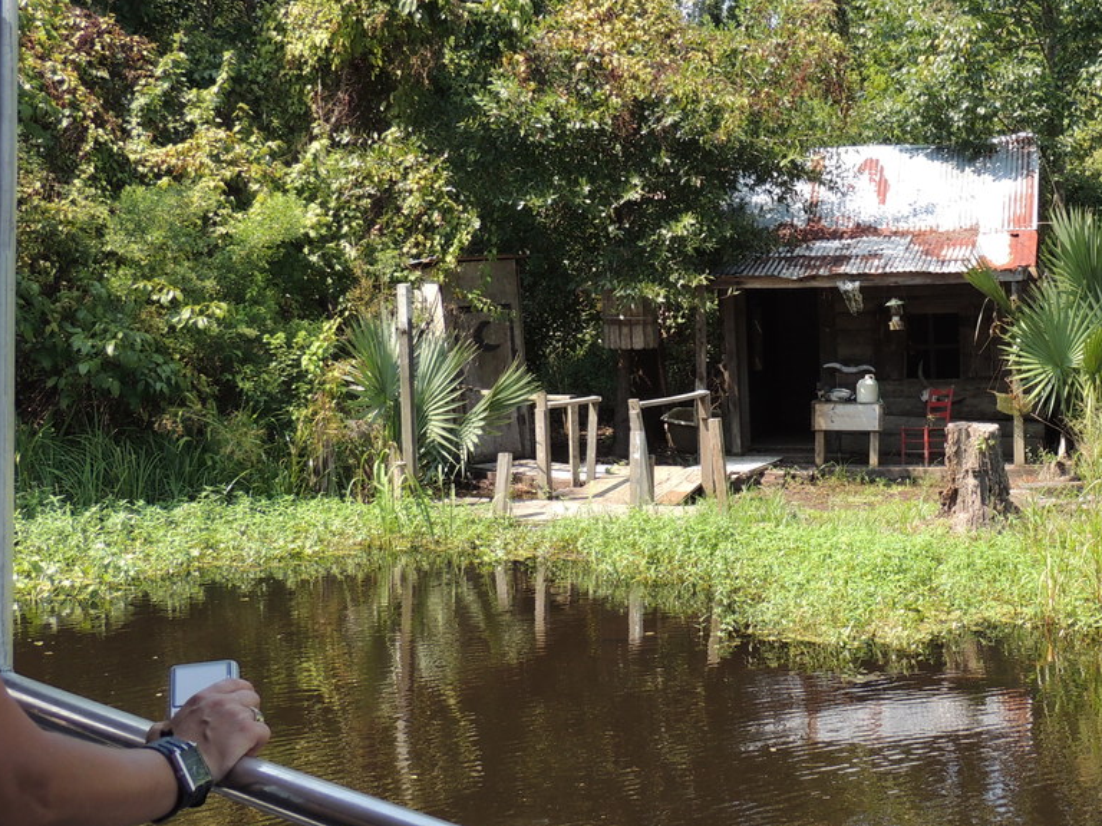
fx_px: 1751
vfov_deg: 26.5
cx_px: 877
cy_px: 343
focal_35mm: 55
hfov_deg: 33.9
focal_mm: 5.8
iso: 100
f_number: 3.2
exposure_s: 1/400
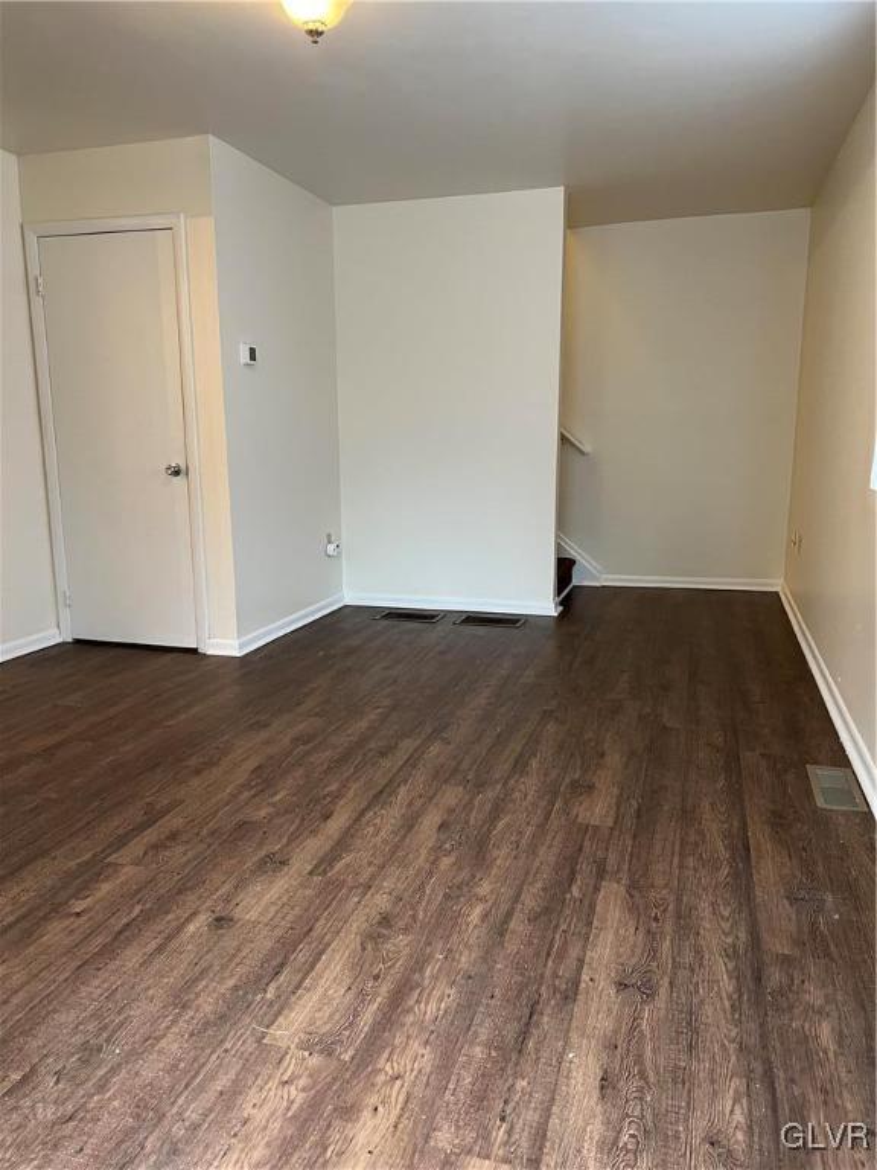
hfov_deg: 53.1
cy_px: 585
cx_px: 438
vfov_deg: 67.3
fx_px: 878
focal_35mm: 26
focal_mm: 5.7
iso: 160
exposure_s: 1/60
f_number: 1.5
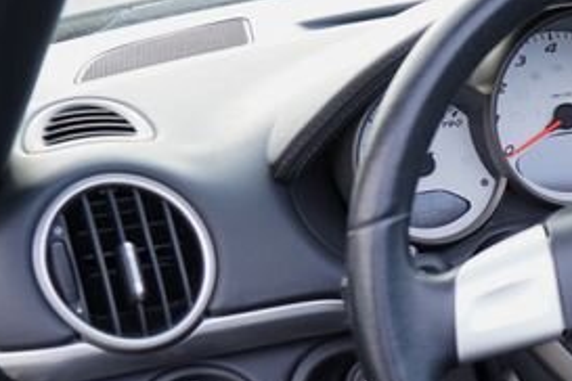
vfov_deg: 14.8
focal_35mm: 90
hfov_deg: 18.0
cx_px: 1029
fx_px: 1430
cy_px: 441
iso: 100
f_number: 3.5
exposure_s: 1/50
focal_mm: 24
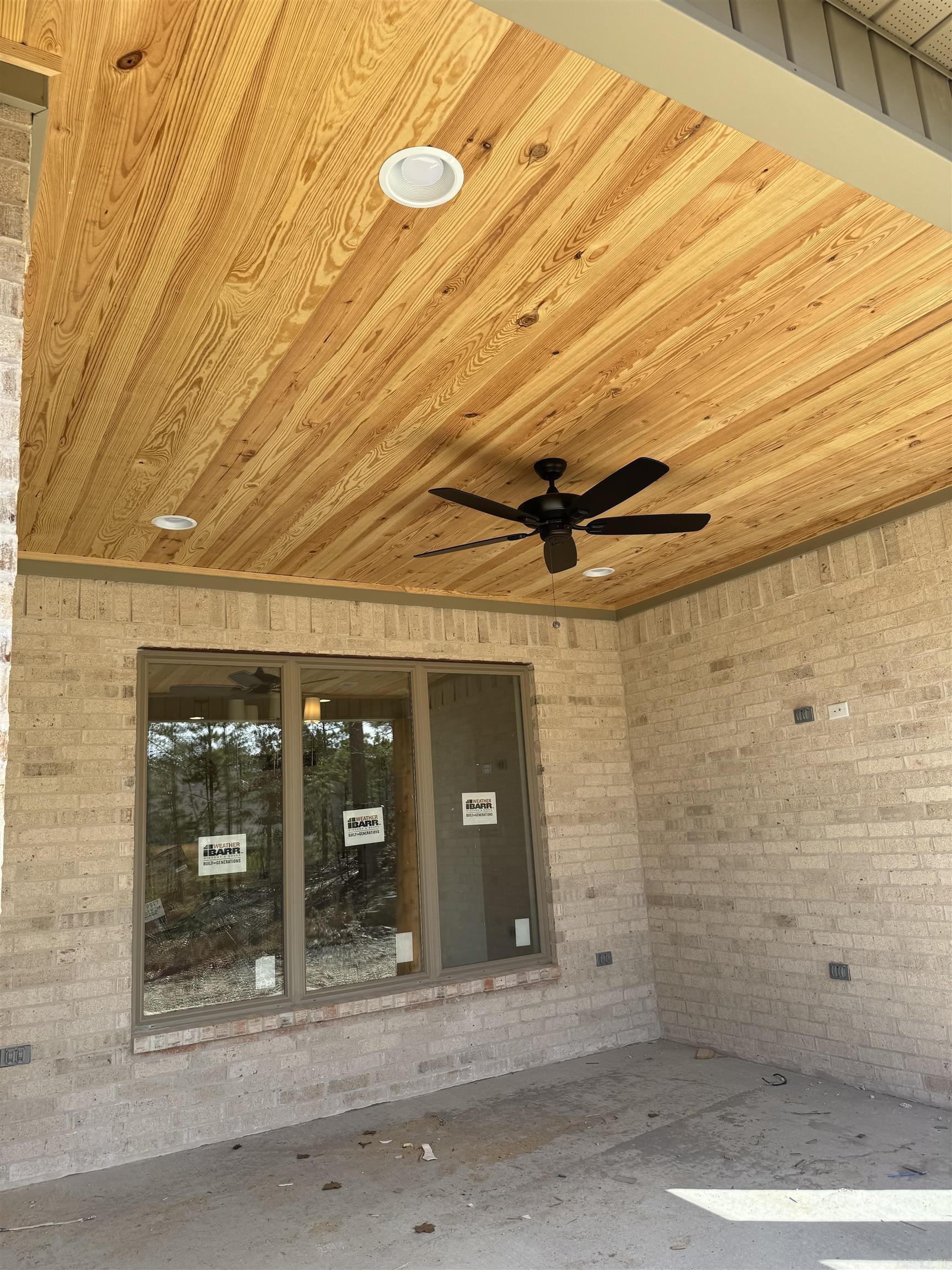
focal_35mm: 24
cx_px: 476
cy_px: 635
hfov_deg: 56.8
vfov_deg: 71.6
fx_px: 880
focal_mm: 6.86
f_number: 1.78
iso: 80
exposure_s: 1/1076
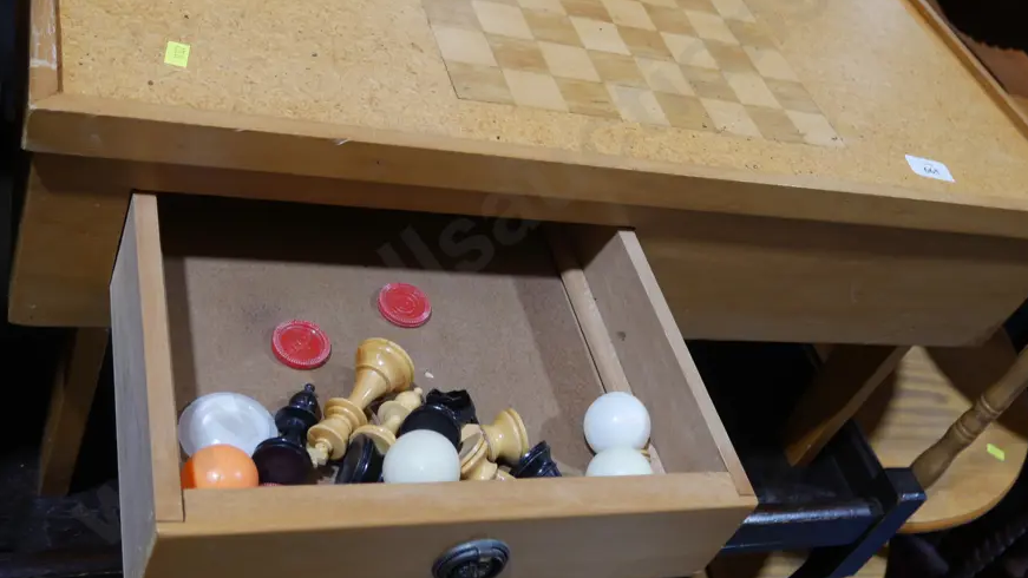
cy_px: 170
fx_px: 1118
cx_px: 565
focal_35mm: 41
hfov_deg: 49.3
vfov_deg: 28.7
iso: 250
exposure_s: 1/60
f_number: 3.6
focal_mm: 16
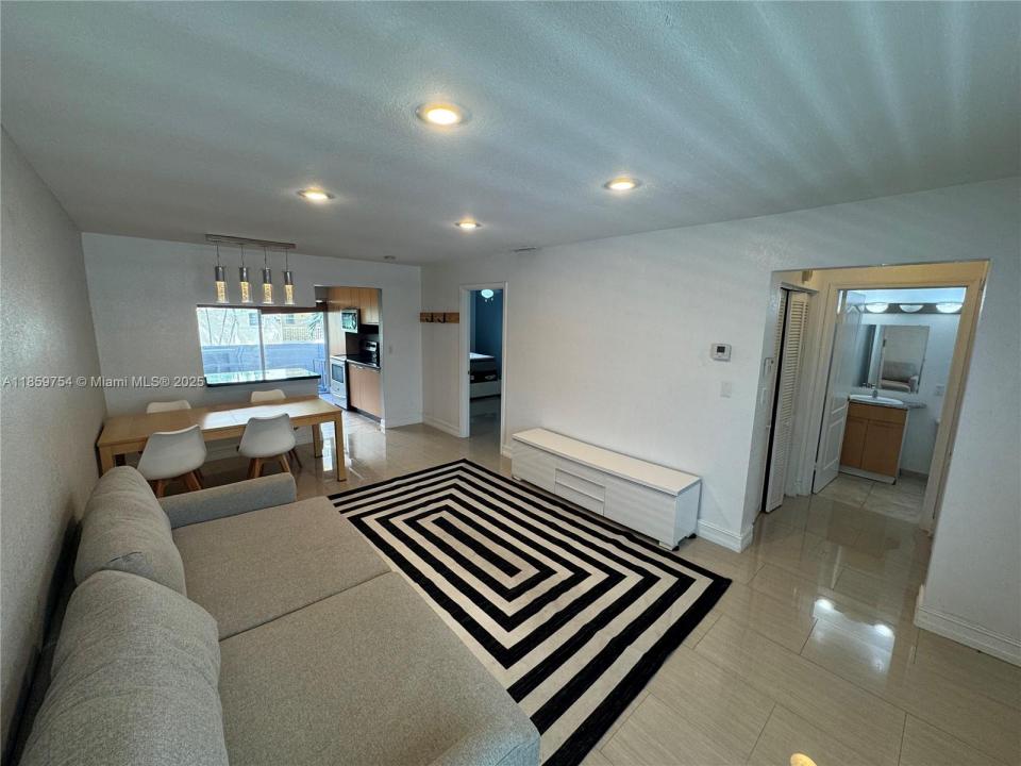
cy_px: 383
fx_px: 413
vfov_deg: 85.7
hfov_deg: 102.1
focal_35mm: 14
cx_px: 510
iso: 125
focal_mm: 2.22
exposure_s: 1/120
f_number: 2.2
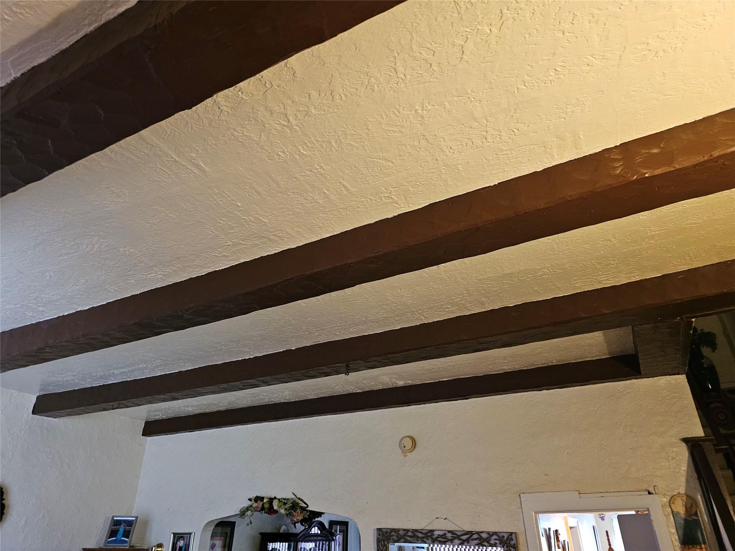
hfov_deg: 73.9
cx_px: 368
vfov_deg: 58.9
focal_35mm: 23
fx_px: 488
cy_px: 276
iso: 640
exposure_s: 1/30
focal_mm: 6.3
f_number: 1.7
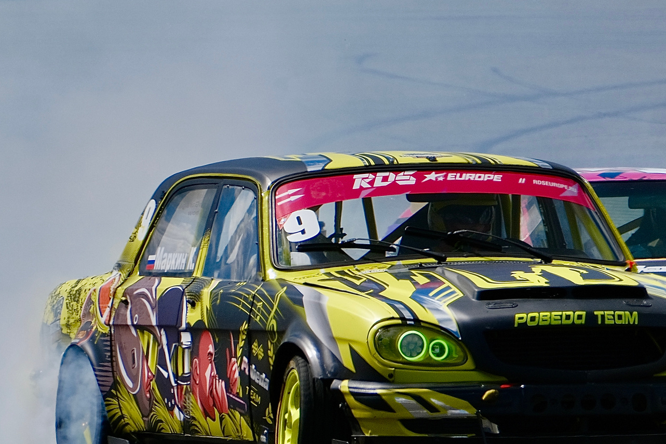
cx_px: 578
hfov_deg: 2.3
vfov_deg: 1.5
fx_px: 16610
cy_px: 198
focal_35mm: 898
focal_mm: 300
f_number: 5.6
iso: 160
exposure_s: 1/1700
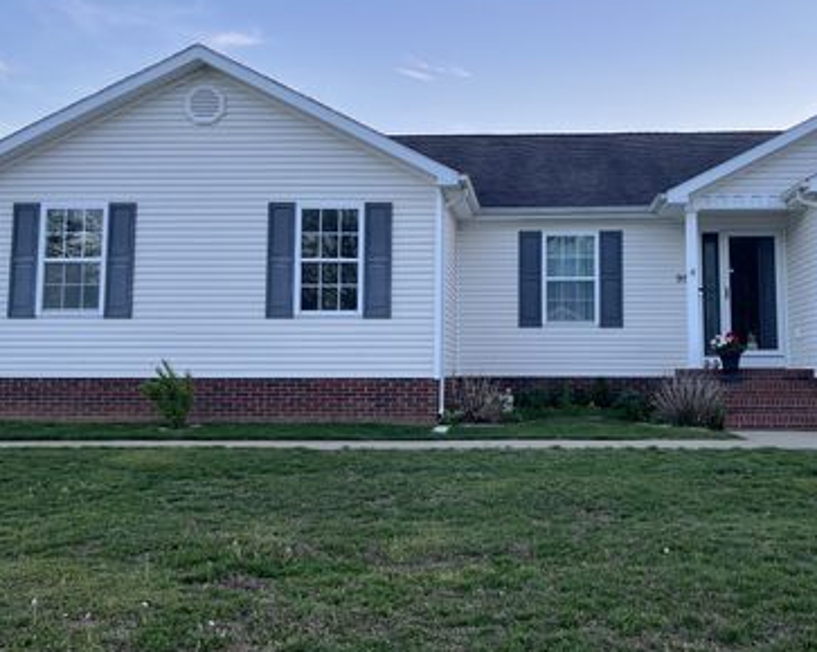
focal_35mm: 35
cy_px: 291
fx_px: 846
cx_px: 522
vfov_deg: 42.1
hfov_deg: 50.9
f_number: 1.6
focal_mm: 5.1
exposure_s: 1/388
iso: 50
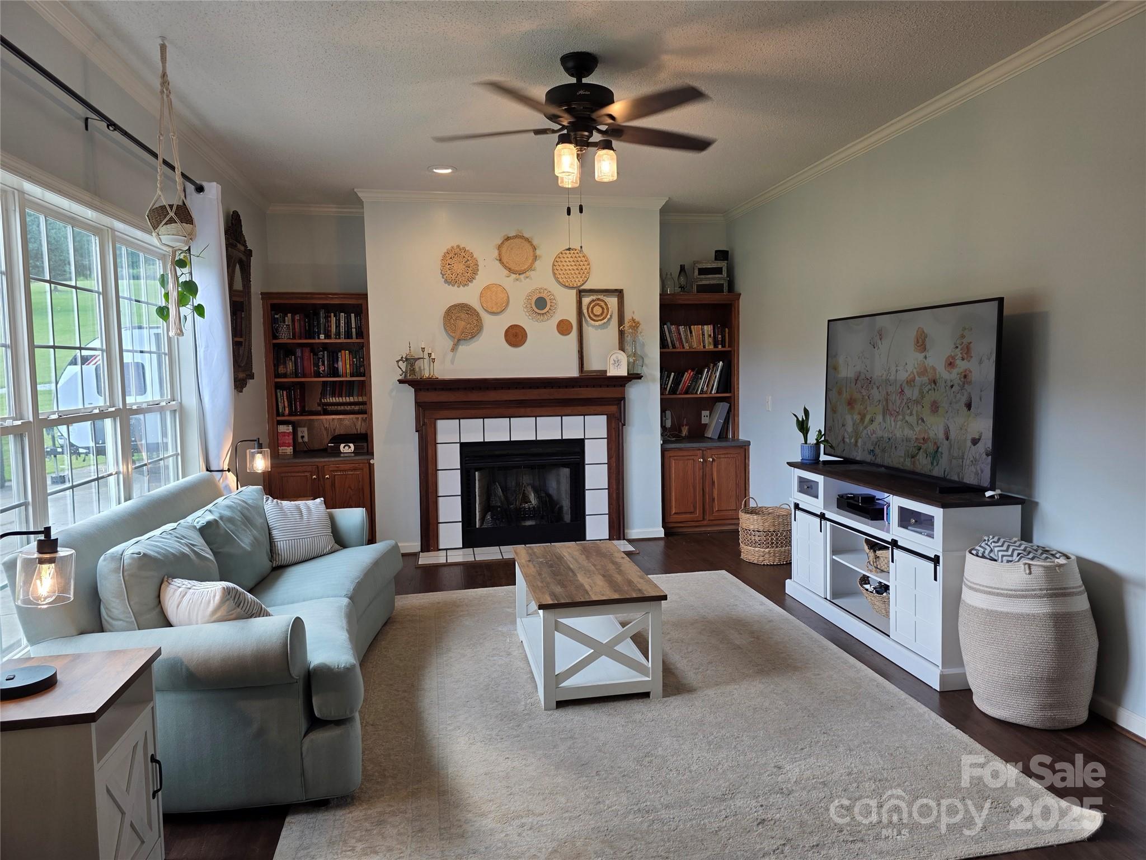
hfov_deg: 73.9
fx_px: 761
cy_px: 430
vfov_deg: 58.9
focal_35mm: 23
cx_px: 573
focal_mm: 6.3
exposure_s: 1/120
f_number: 1.7
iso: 64
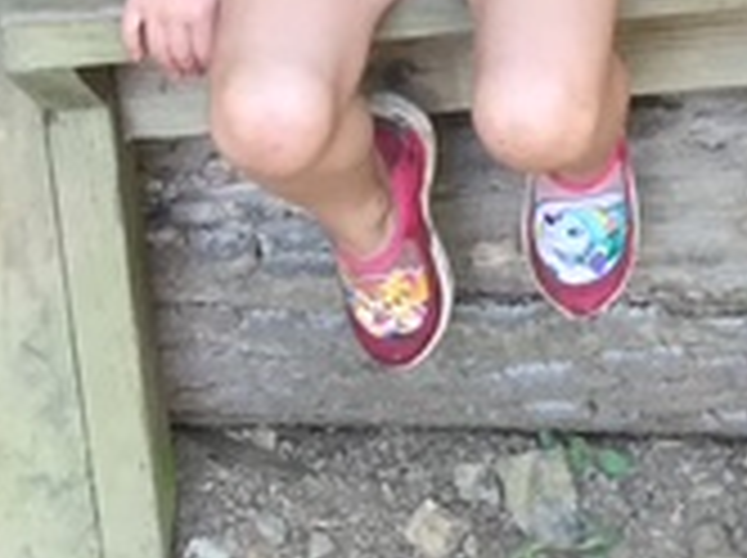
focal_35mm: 112
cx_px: 680
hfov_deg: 17.3
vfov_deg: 11.9
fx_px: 2413
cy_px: -518
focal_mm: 4.15
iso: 32
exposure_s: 1/30
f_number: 2.2
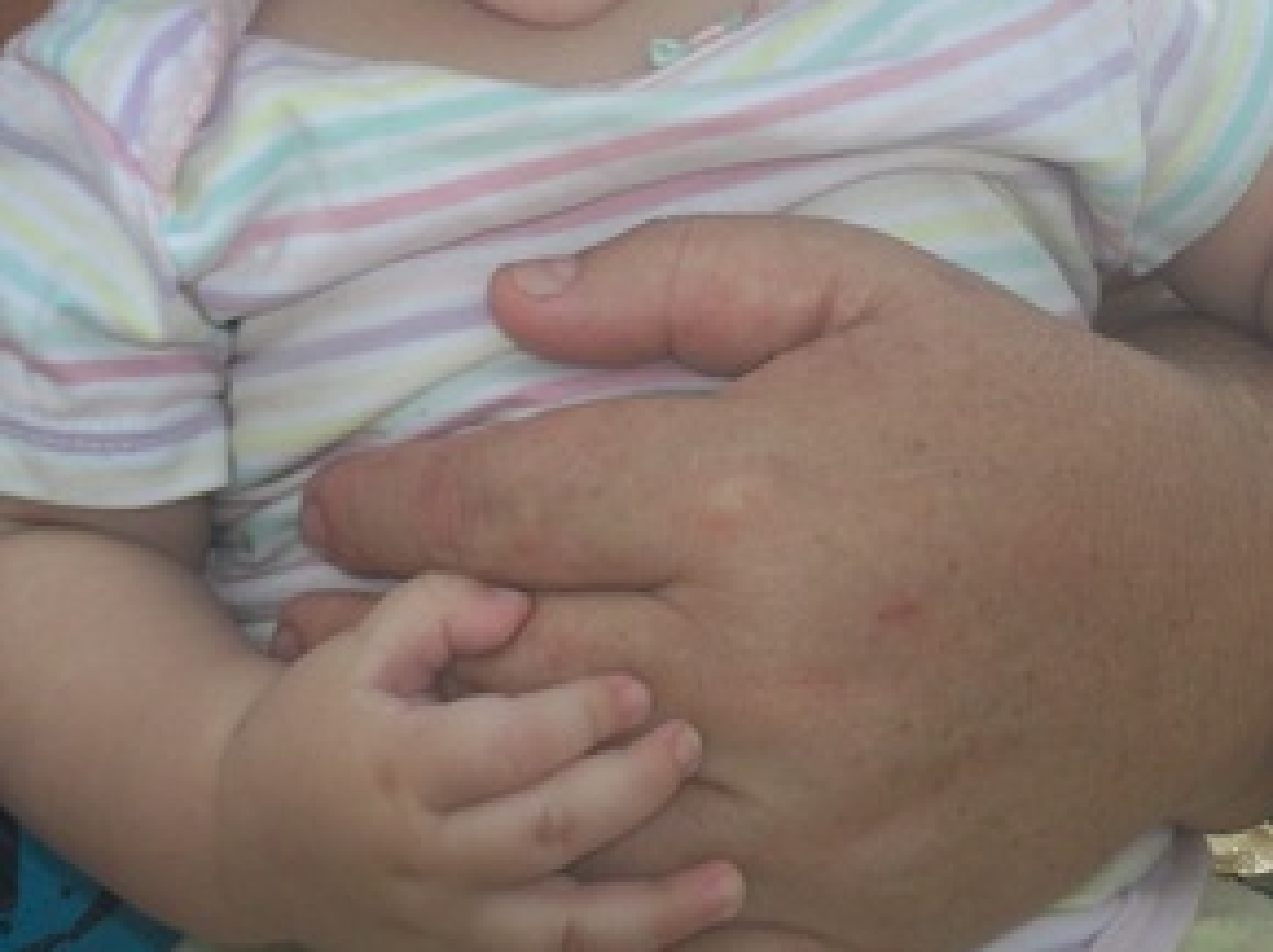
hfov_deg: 23.3
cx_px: 562
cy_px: -83
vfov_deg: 17.0
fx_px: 3087
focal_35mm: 84
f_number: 4.5
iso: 80
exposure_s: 1/500
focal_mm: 6.3
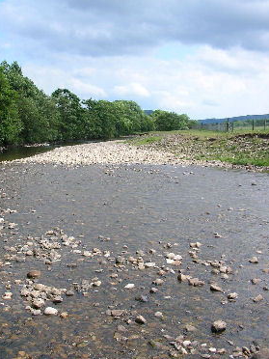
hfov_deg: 30.3
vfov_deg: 40.4
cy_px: 180
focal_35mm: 47
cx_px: 61
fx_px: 487
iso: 50
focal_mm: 5.8
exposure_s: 1/68.2
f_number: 8.5
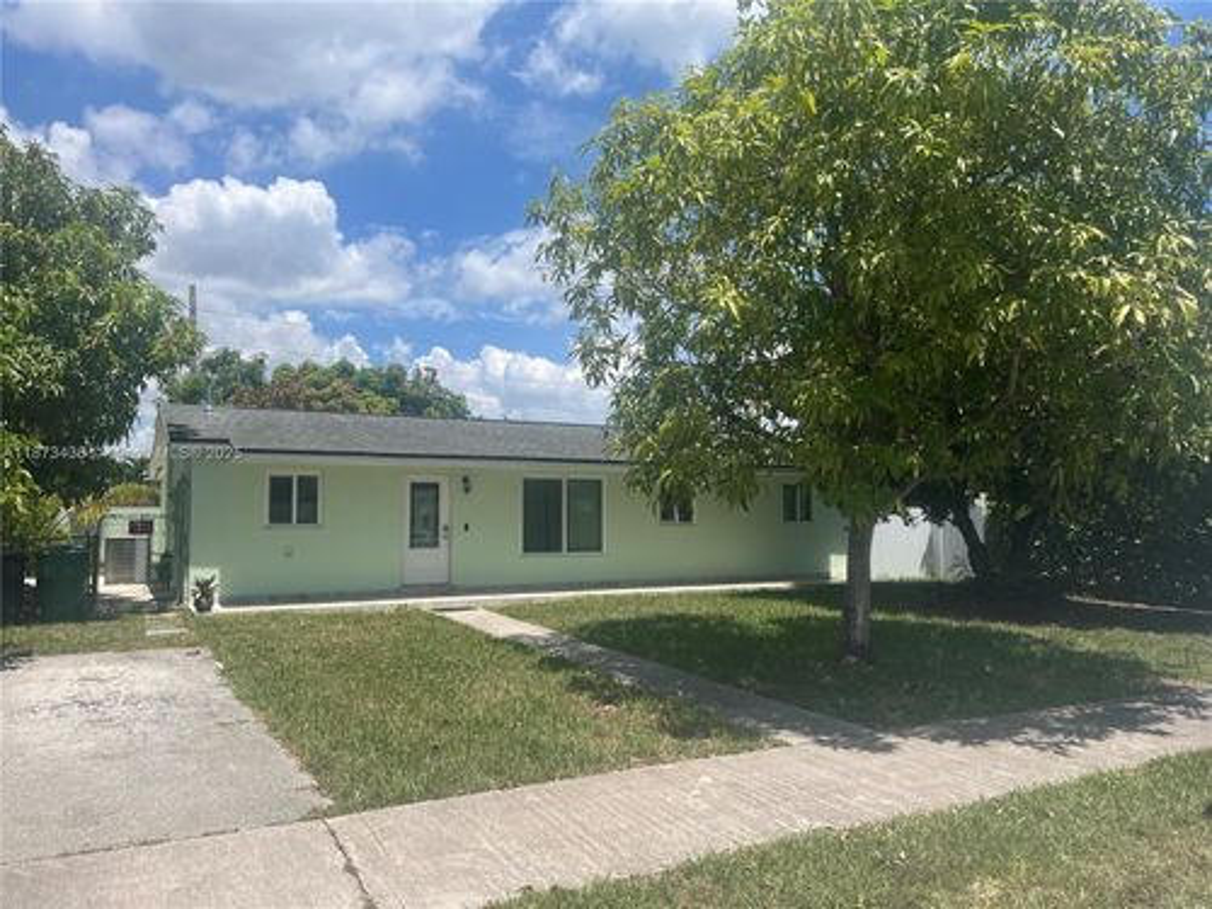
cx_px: 606
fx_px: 910
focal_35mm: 26
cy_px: 454
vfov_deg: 53.1
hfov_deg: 67.3
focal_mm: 5.1
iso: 50
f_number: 1.6
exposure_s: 1/3521
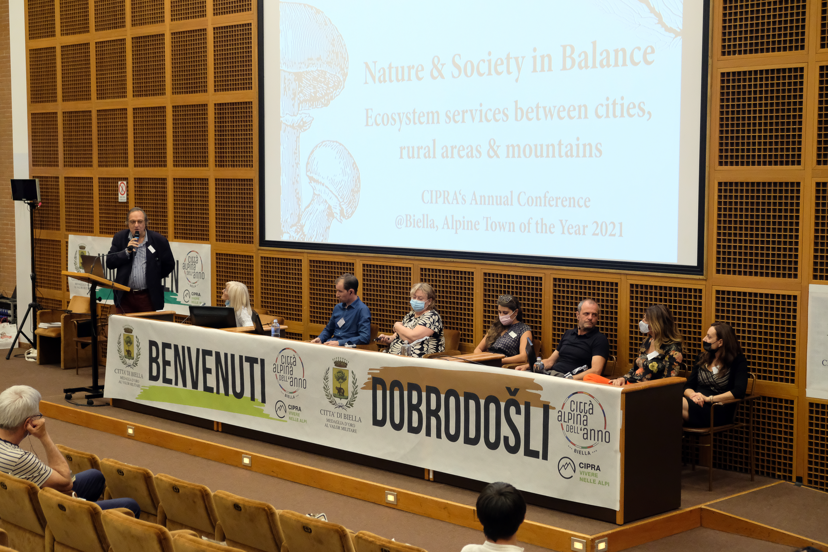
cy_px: 276
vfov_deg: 24.2
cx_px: 414
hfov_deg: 35.6
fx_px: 1288
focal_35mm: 56
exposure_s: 1/80
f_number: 4
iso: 4000
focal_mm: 37.4
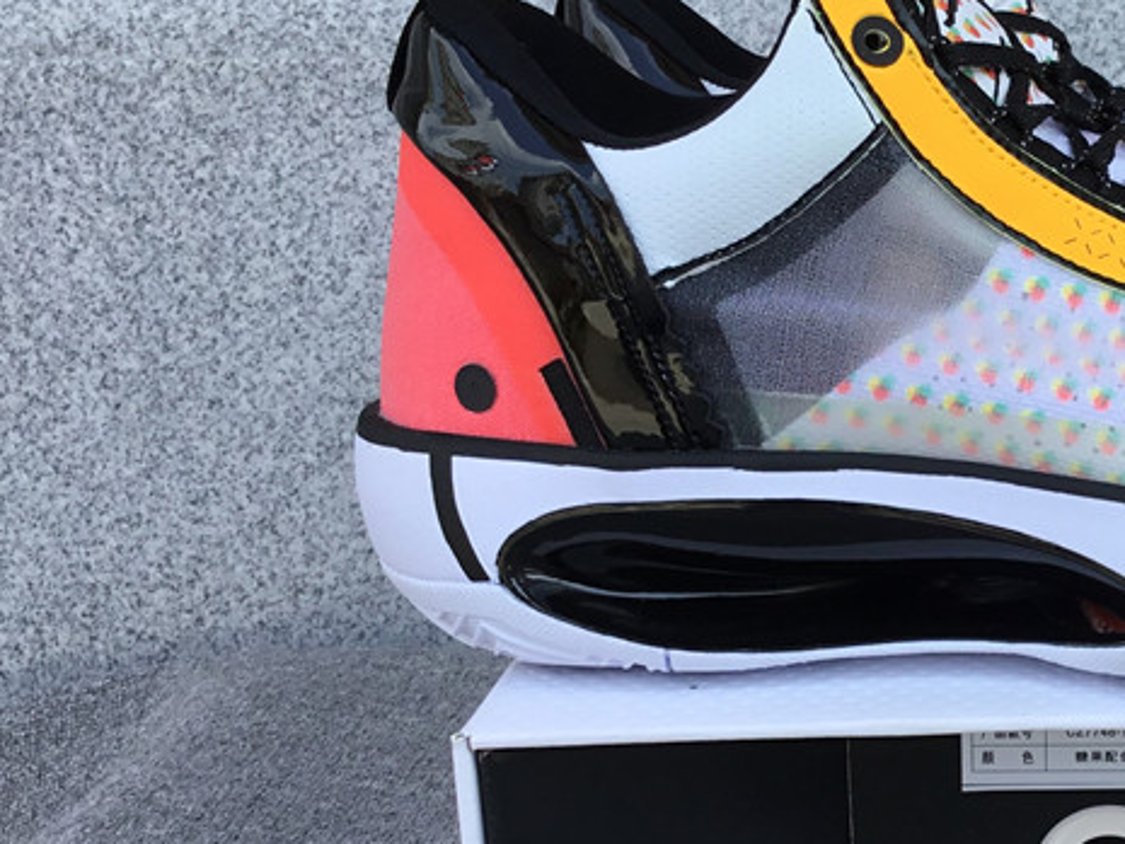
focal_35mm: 60
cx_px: 1062
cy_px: 524
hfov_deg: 30.4
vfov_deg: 24.4
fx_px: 1950
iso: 25
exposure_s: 1/394
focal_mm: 3.3
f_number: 2.4
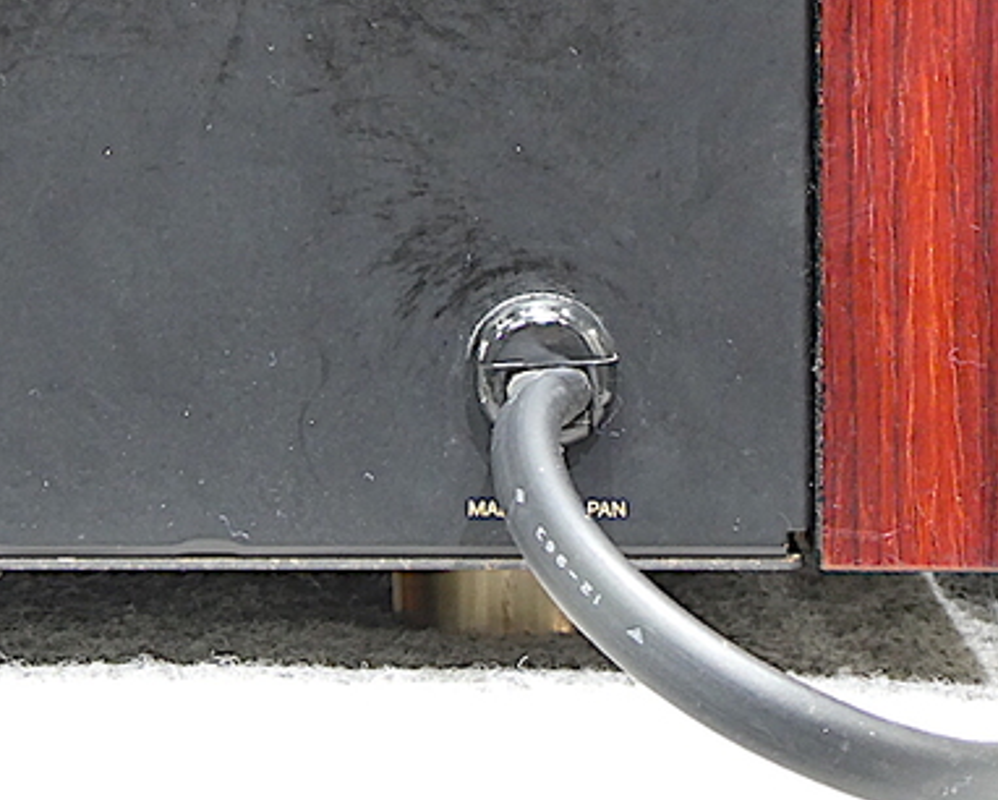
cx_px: -31
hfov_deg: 6.3
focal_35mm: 304
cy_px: -68
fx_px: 8984
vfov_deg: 5.1
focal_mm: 22.3
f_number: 5.2
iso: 200
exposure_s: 1/1.3
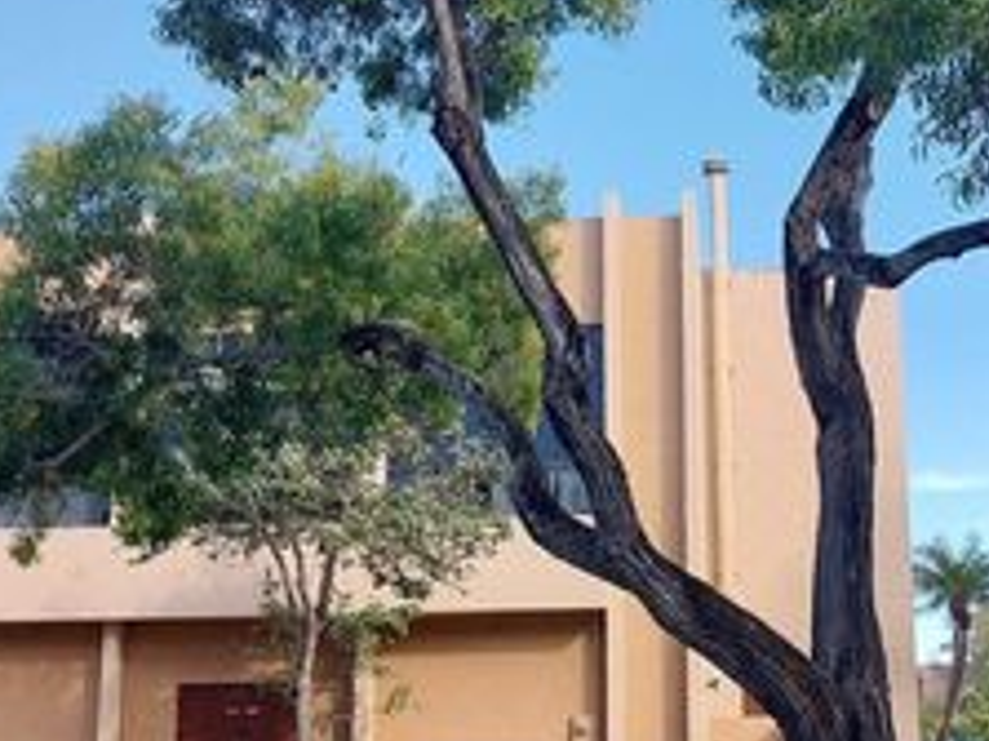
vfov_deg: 22.9
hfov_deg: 30.1
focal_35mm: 64
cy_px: 353
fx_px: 1828
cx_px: 648
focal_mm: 5.23
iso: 25
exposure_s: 1/295
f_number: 1.8
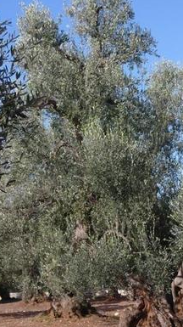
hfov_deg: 11.9
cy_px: 160
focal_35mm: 101
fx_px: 873
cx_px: 141
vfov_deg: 21.2
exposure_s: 1/60
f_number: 11
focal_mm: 38
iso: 100
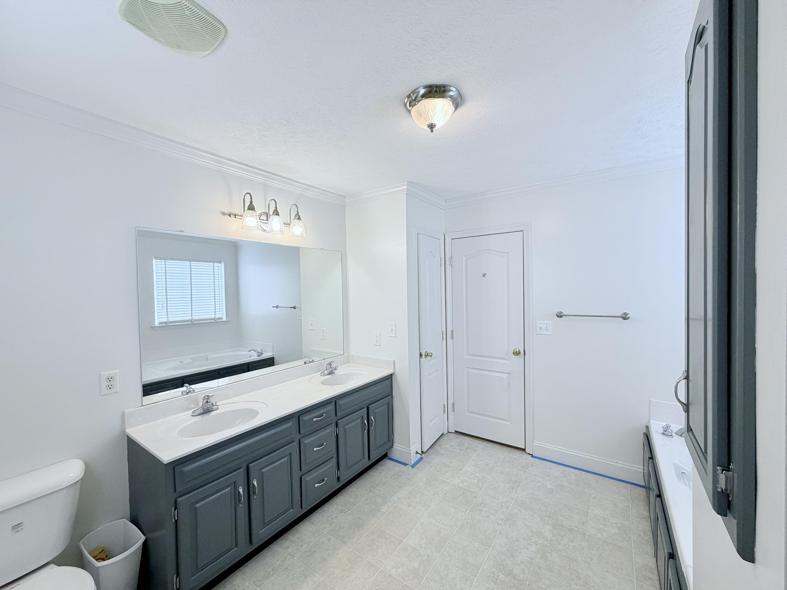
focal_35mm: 14
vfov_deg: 85.7
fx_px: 318
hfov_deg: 102.1
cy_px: 295
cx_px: 394
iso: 100
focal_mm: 2.22
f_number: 2.2
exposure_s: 1/120
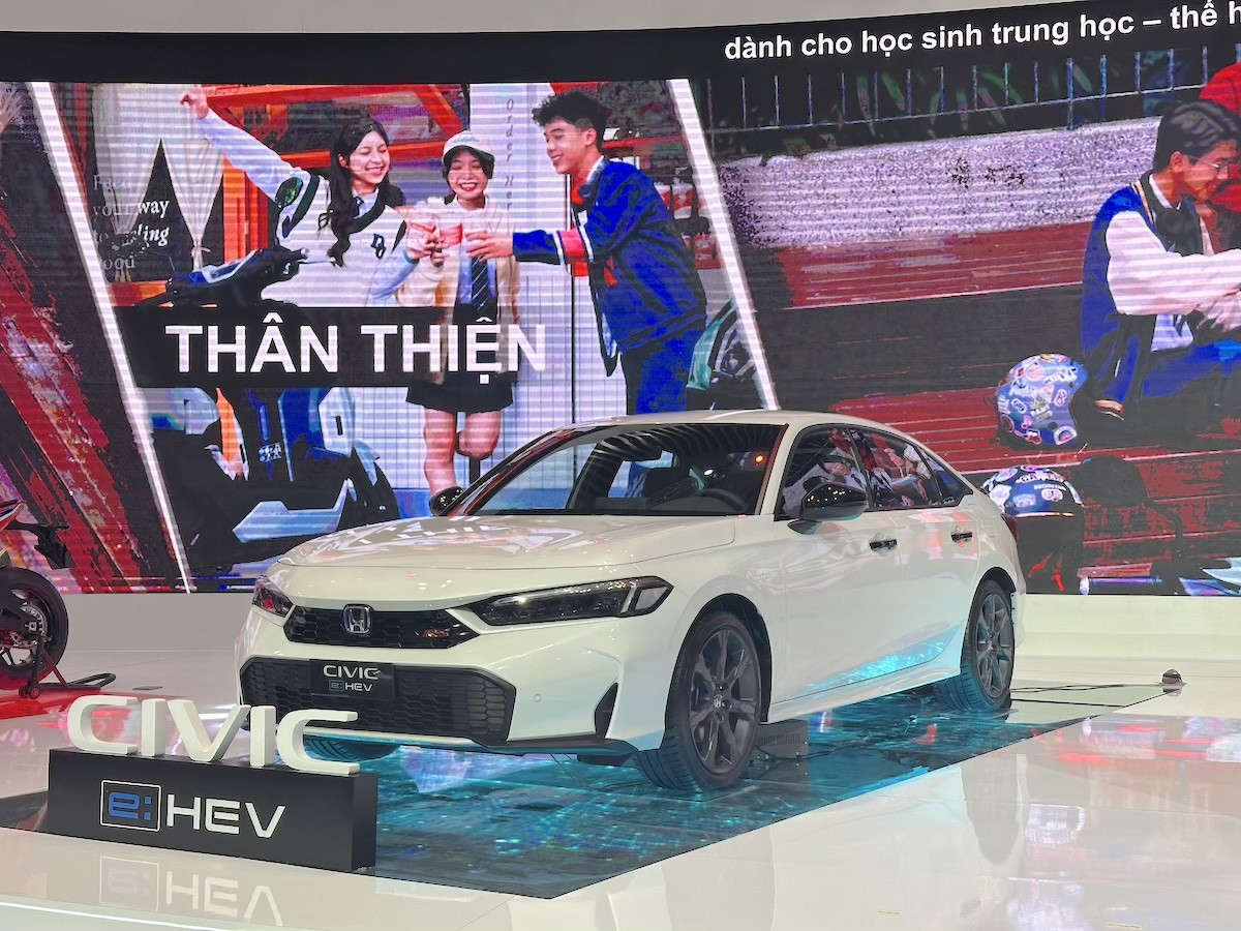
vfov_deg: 30.3
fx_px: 1721
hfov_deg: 39.7
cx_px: 620
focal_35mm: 48
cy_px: 466
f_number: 1.78
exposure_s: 1/202
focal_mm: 6.86
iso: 50
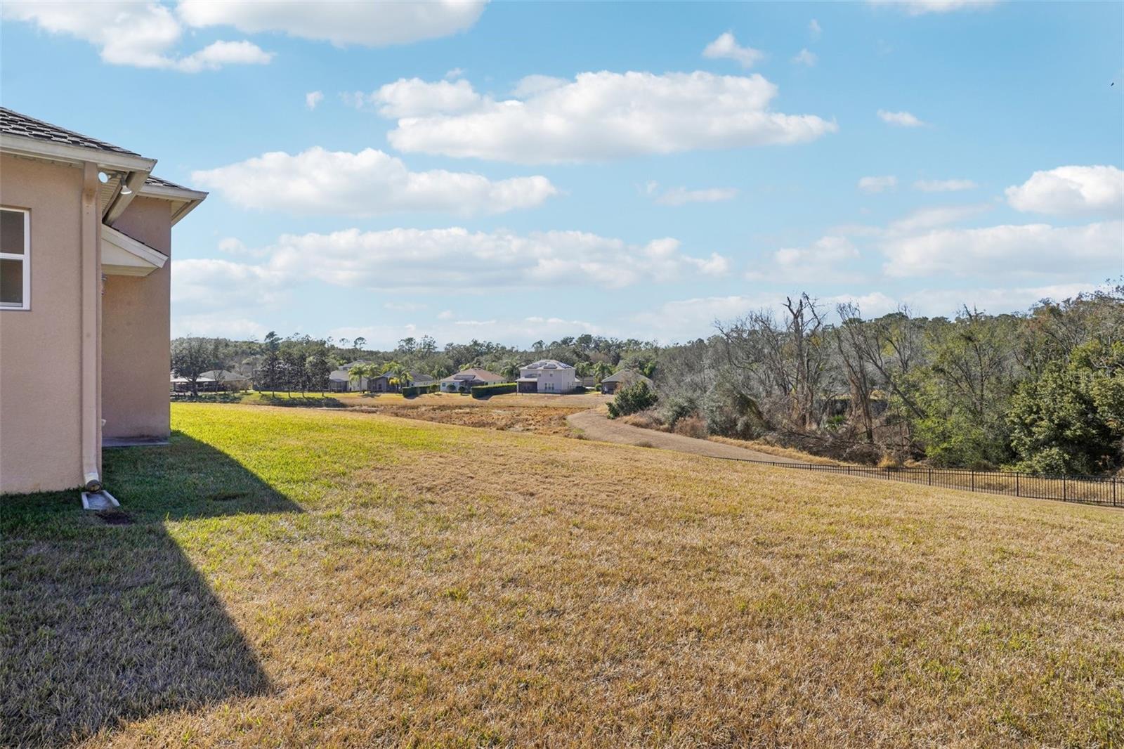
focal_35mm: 21
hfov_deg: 81.2
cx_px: 562
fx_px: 655
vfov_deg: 59.5
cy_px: 374
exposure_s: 1/60
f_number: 20
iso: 100
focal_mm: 21
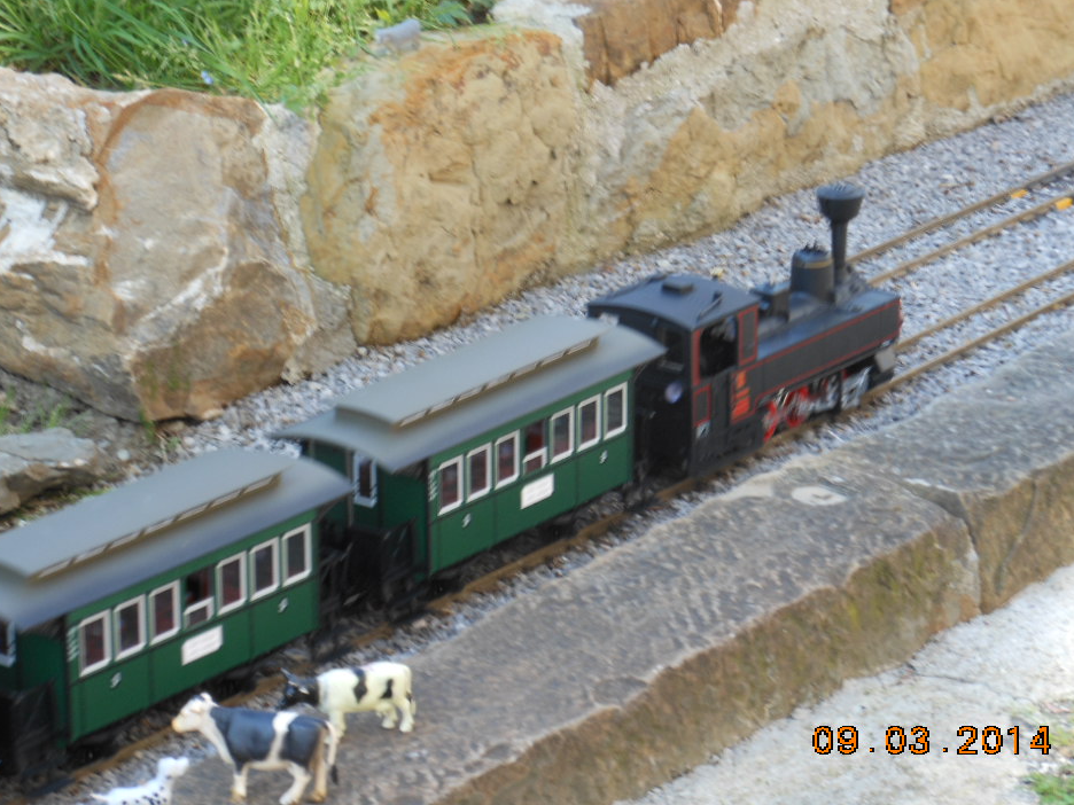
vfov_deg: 10.7
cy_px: 392
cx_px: 535
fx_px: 4313
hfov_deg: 14.2
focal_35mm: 139
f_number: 5
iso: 80
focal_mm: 22.6
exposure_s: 1/50
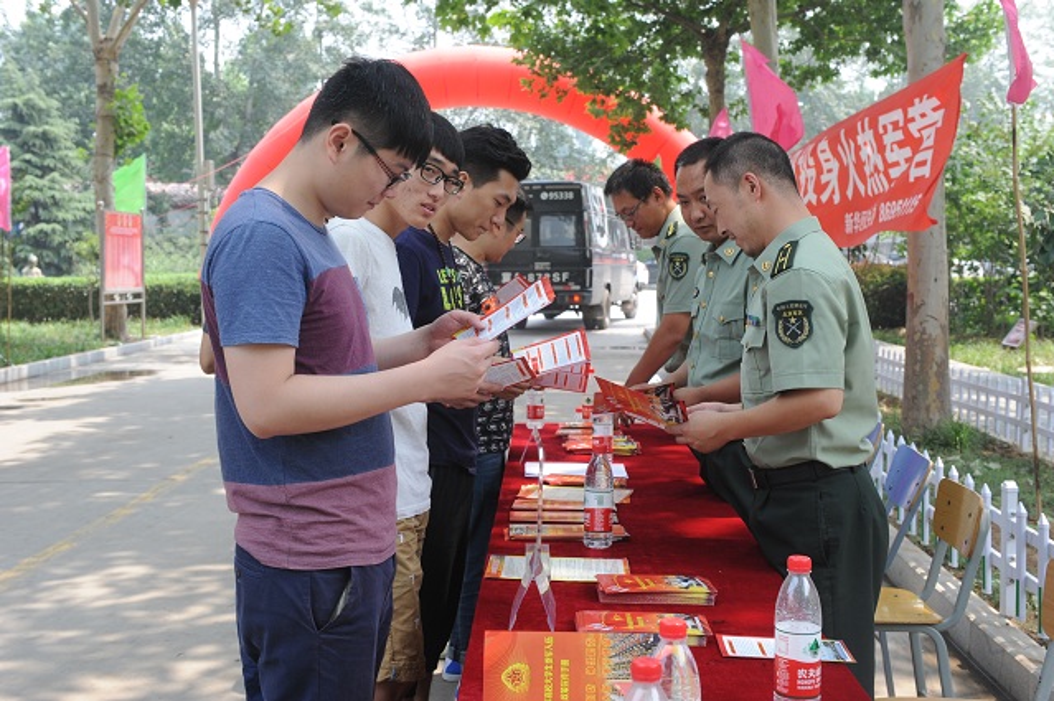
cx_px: 527
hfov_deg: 41.1
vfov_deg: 28.0
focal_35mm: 48
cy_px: 350
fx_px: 1404
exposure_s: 1/250
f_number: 8
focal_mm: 48
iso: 640
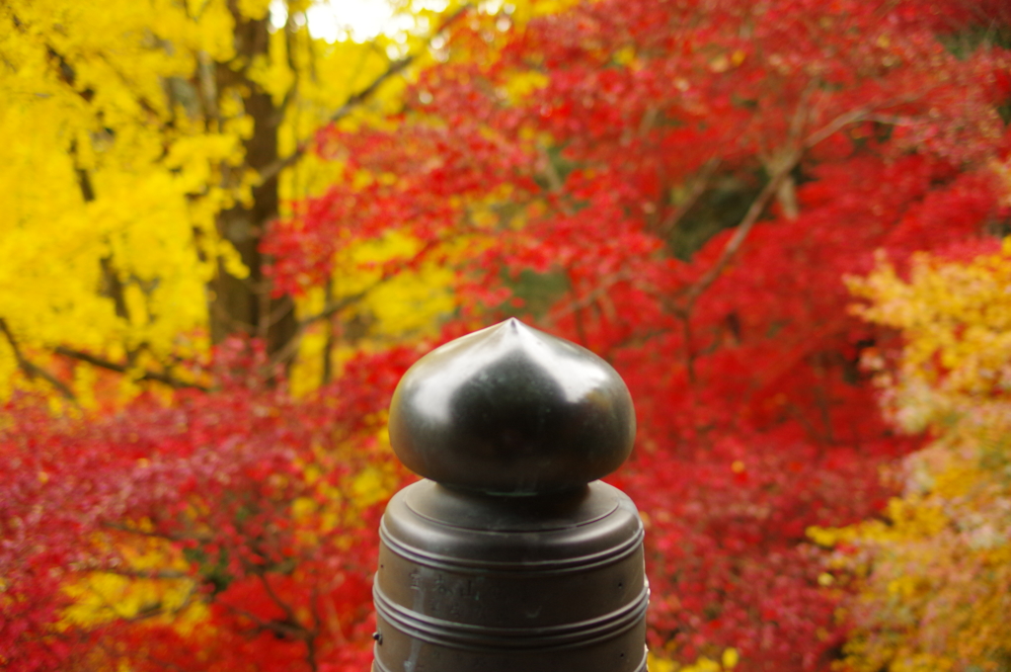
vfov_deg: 29.2
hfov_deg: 42.8
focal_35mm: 46
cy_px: 336
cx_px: 506
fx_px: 1290
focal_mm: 31
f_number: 2.2
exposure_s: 1/1000
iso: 800
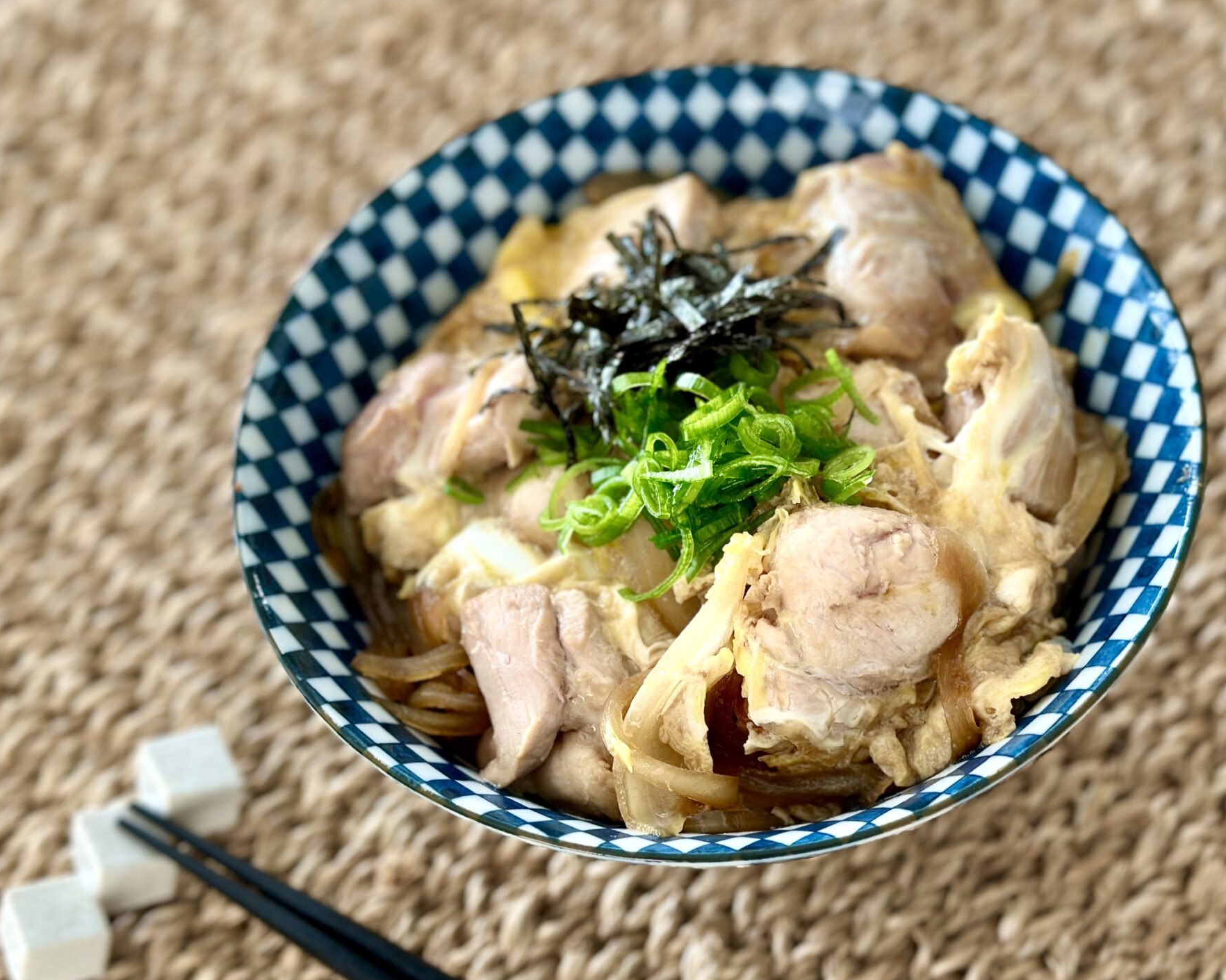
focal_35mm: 51
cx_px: 648
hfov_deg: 36.6
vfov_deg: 29.7
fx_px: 1850
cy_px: 496
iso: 125
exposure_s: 1/89
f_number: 1.78
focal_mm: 6.86
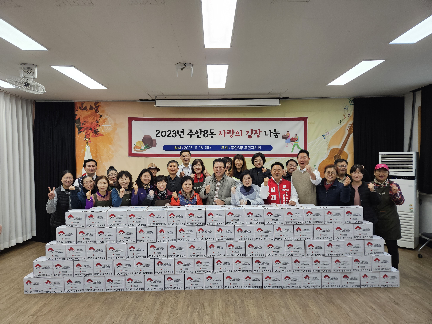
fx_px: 287
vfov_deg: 58.9
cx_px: 216
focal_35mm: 23
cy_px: 162
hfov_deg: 73.9
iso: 320
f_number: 1.8
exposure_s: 1/359
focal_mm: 5.4
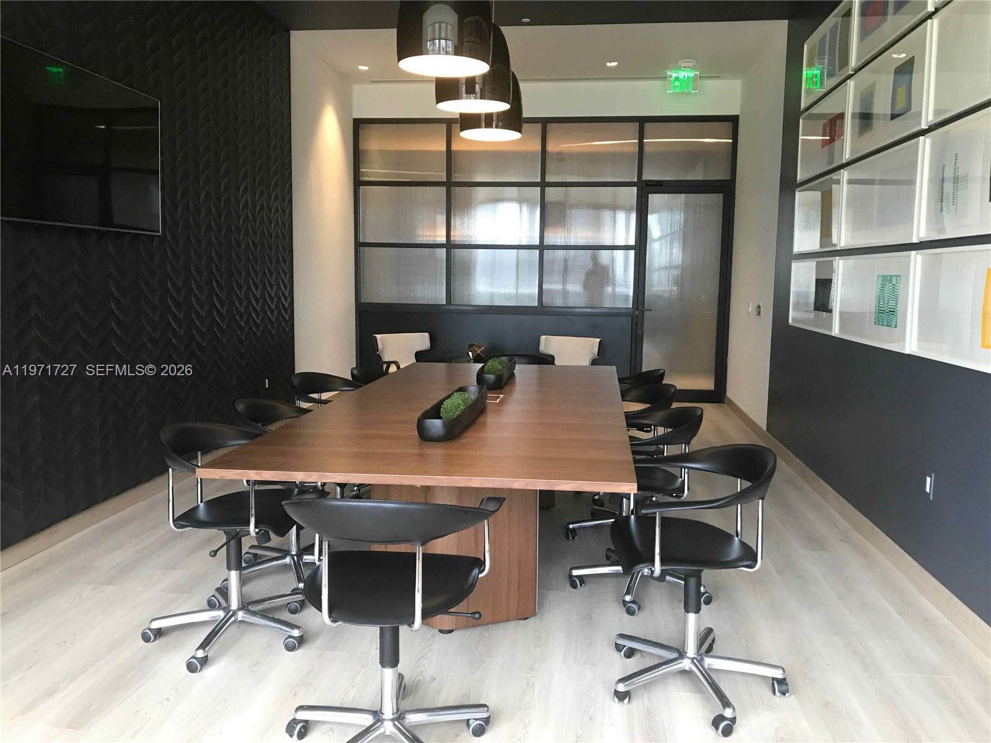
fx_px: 802
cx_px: 496
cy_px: 372
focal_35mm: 28
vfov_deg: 49.7
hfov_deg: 63.4
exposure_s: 1/17
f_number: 1.8
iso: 40
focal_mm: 3.99
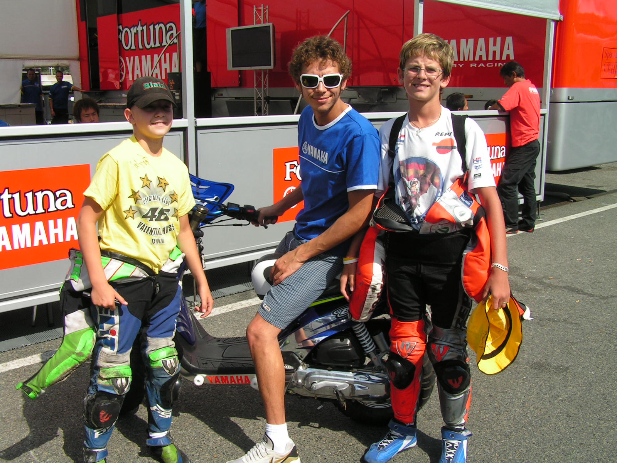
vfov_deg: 37.7
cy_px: 232
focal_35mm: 38
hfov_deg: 49.0
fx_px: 677
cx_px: 308
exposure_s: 1/400
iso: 50
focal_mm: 6.3
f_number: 5.6
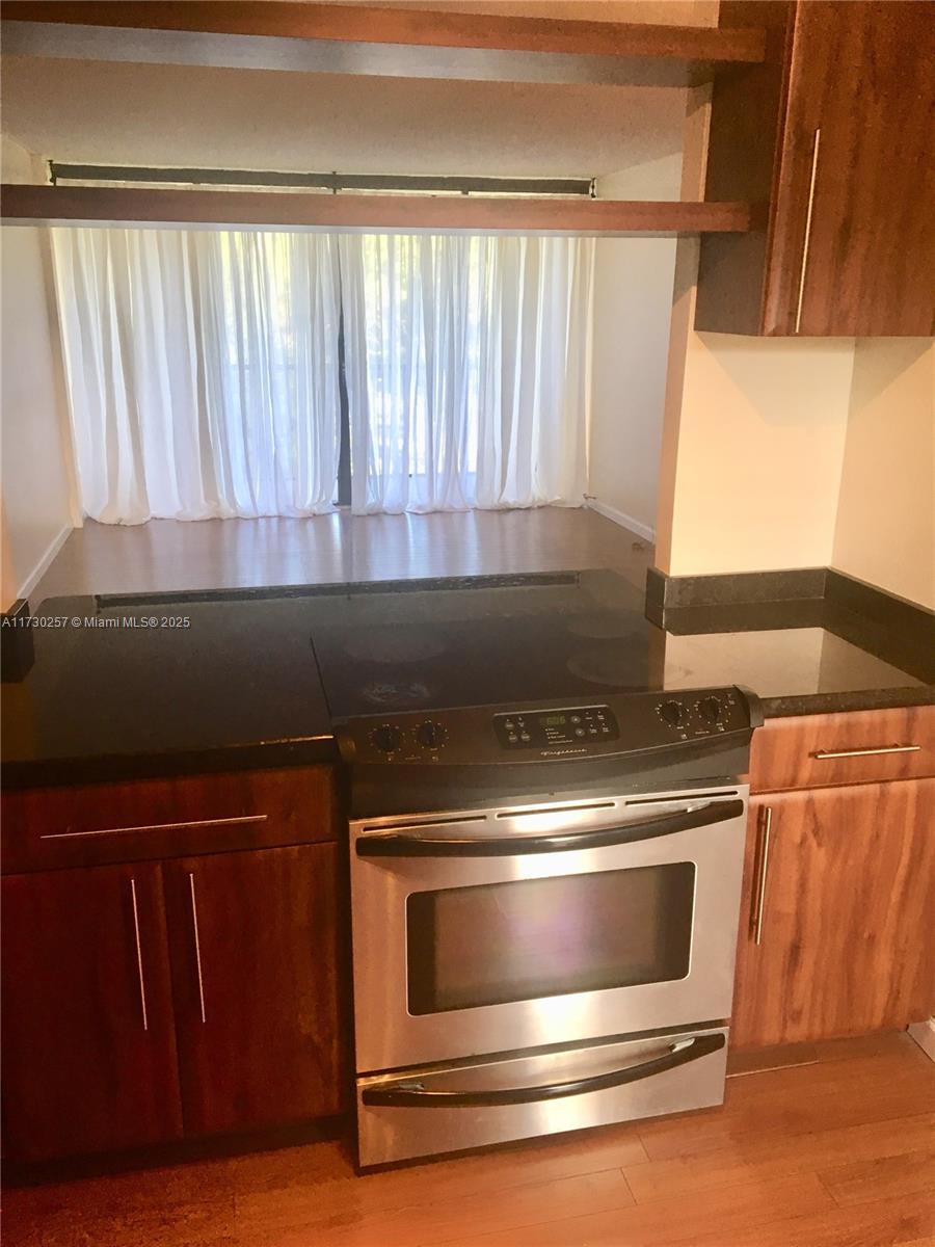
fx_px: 1044
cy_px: 624
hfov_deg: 48.2
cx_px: 468
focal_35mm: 29
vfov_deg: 61.7
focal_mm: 4.15
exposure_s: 1/30
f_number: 2.2
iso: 32
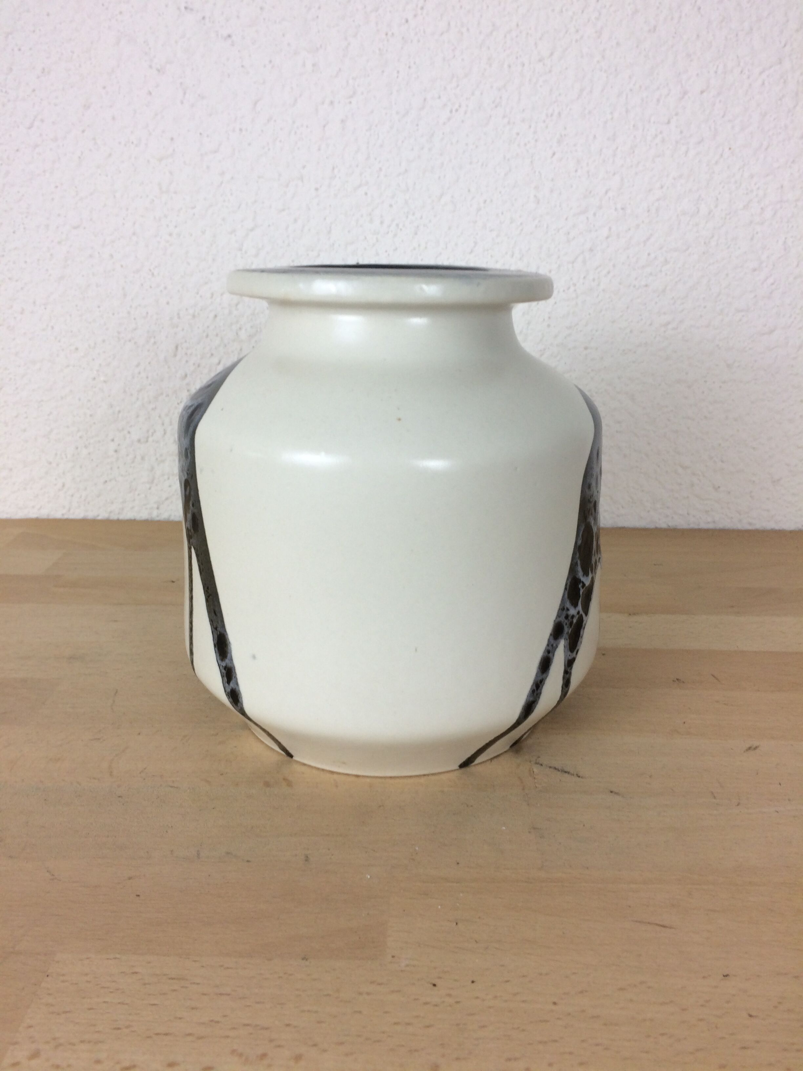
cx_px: 402
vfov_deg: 61.7
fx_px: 897
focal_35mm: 29
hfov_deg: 48.2
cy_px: 536
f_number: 2.2
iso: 64
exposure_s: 1/100
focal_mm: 4.15
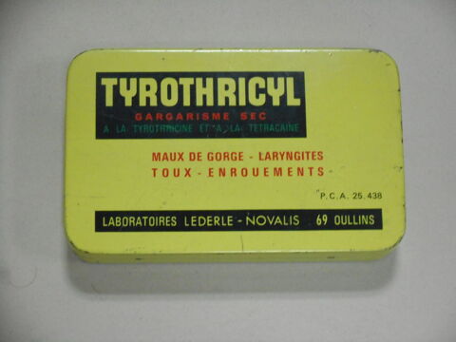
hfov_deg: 19.3
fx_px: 1344
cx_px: 228
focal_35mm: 102
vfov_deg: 14.5
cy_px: 171
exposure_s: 1/40
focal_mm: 18.2
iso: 800
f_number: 5.8
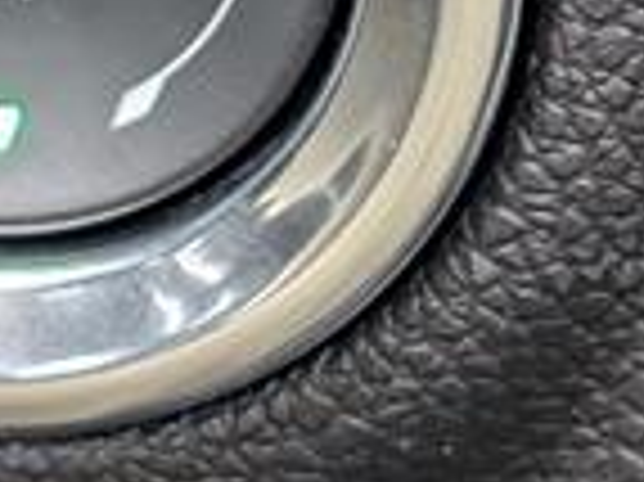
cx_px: 140
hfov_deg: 9.0
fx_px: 4071
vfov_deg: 6.7
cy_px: -14
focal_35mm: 219
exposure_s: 1/78.1
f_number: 1.68
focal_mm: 6.9
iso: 535
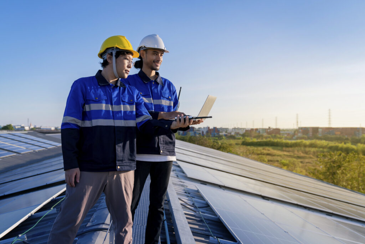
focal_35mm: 32
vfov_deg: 41.1
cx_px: 182
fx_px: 324
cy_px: 122
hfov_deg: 58.7
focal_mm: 32
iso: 250
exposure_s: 1/2000
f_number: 4
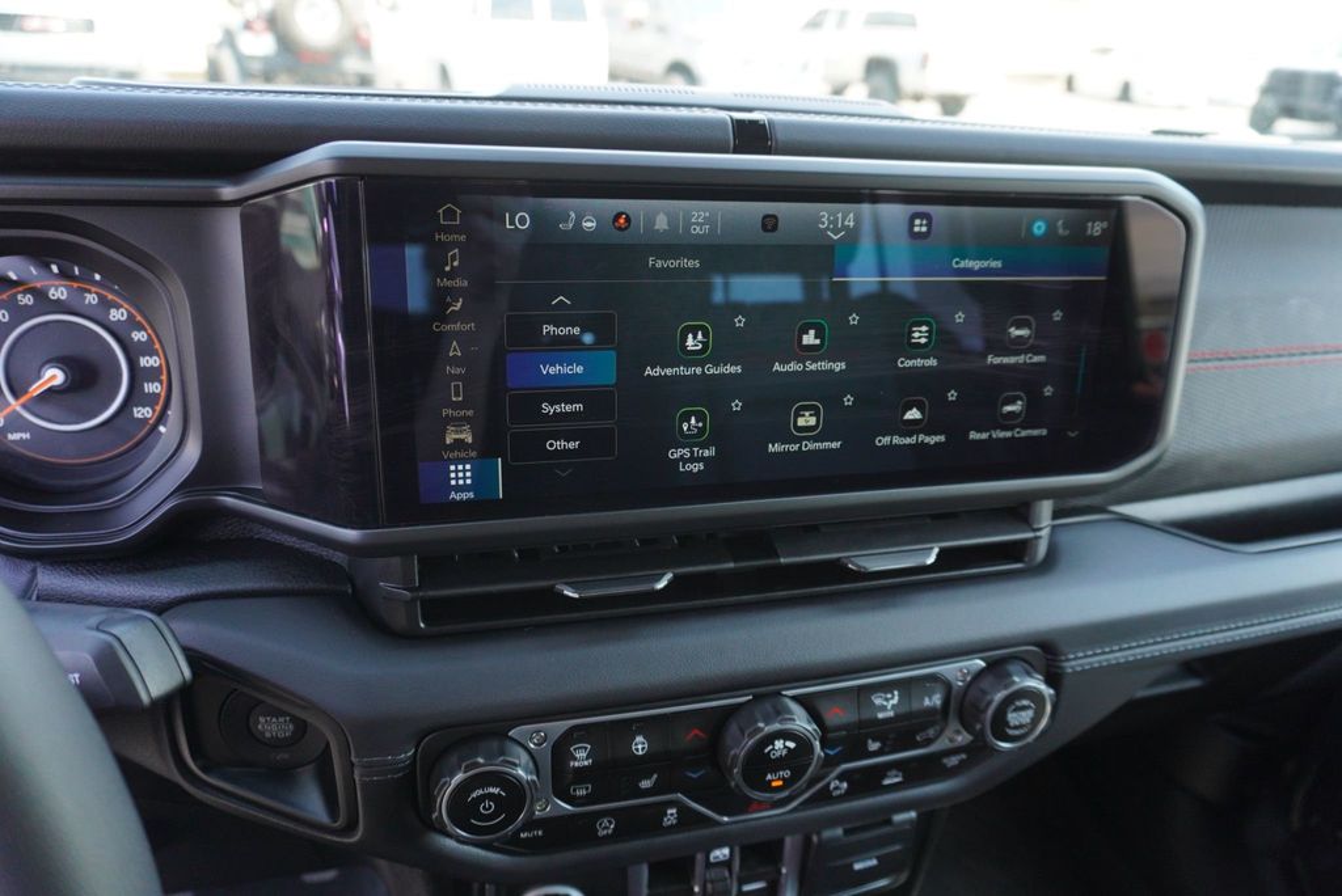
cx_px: 671
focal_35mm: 24
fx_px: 895
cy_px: 448
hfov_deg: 73.7
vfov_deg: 53.2
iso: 640
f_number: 4
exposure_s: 1/320
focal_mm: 16
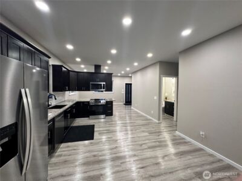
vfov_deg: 85.7
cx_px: 121
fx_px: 98
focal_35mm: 14
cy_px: 90
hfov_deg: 102.1
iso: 250
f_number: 2.2
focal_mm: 2.22
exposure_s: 1/120
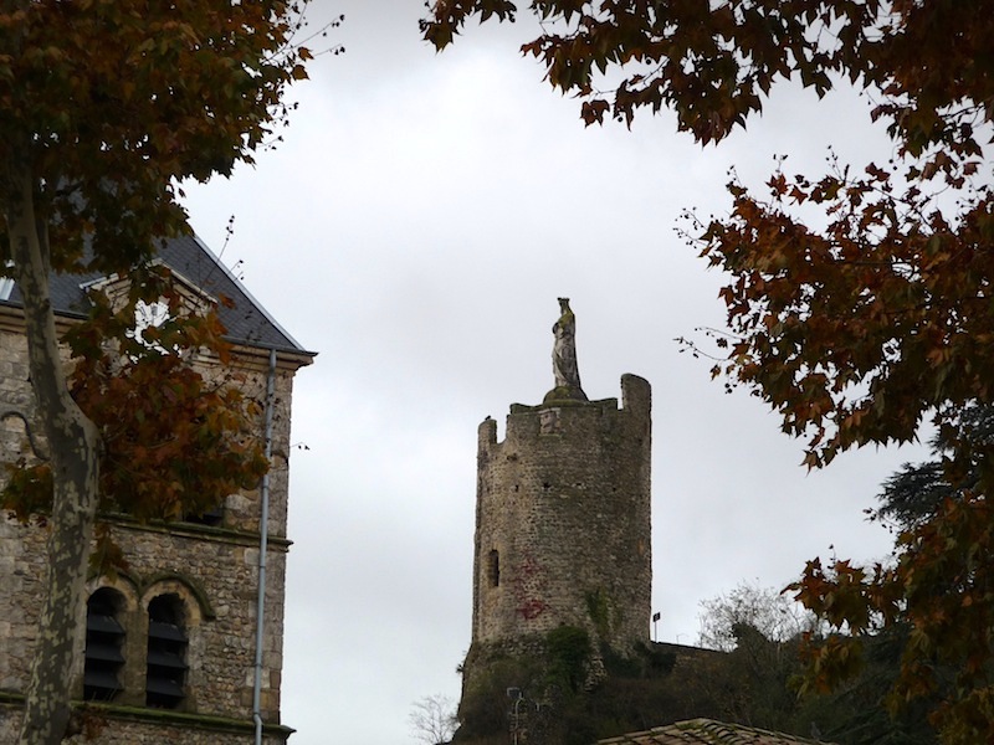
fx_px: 5714
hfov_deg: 9.9
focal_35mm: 199
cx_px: 497
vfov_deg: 7.5
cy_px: 372
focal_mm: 34.2
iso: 100
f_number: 4.8
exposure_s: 1/125
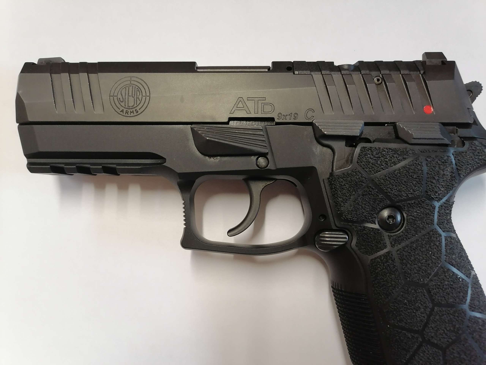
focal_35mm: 27
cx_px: 243
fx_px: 379
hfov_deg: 65.3
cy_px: 182
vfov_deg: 51.4
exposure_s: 1/33.3
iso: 320
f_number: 1.8
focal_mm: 5.3
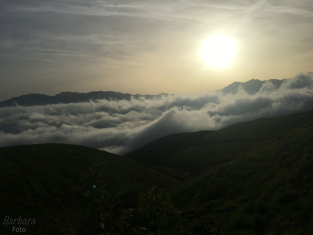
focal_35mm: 29
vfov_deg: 48.2
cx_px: 156
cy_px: 118
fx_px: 262
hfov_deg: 61.7
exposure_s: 1/8547
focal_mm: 4.15
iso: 25
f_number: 2.2
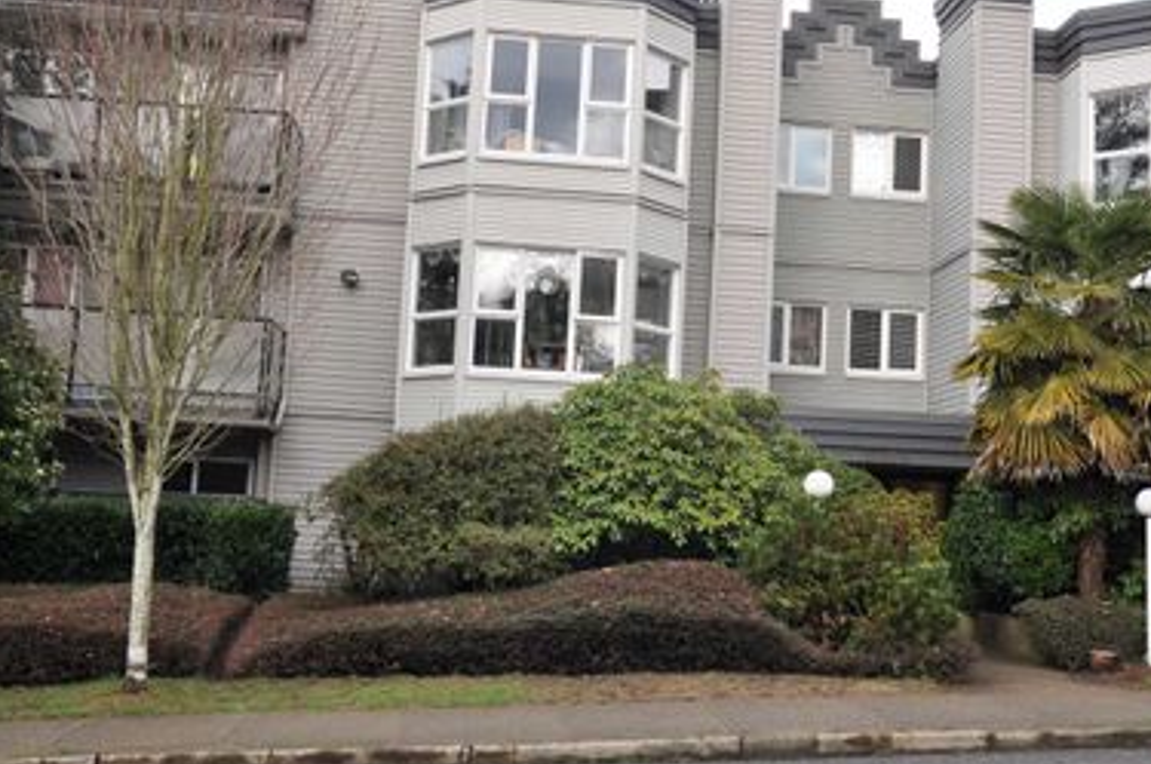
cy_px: 291
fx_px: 1660
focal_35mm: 52
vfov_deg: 25.9
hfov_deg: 38.1
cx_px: 681
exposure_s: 1/160
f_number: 6.3
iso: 200
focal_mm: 26
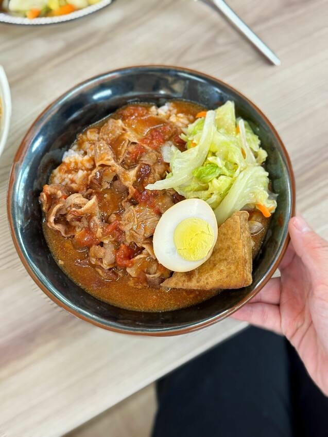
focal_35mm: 48
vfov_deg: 39.7
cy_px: 218
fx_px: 607
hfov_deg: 30.3
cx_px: 164
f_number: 1.78
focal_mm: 6.86
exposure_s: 1/40
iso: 200
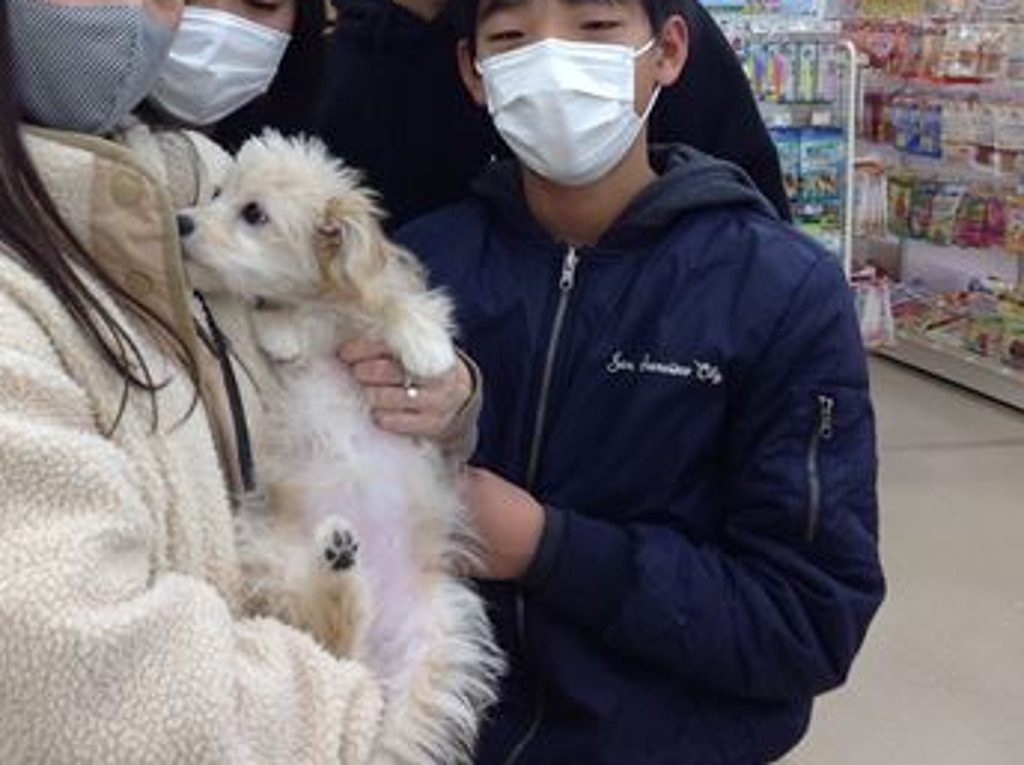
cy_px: 196
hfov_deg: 31.5
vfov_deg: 23.7
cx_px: 348
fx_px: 1802
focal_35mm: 61
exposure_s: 1/30
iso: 64
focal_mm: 4.28
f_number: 2.4
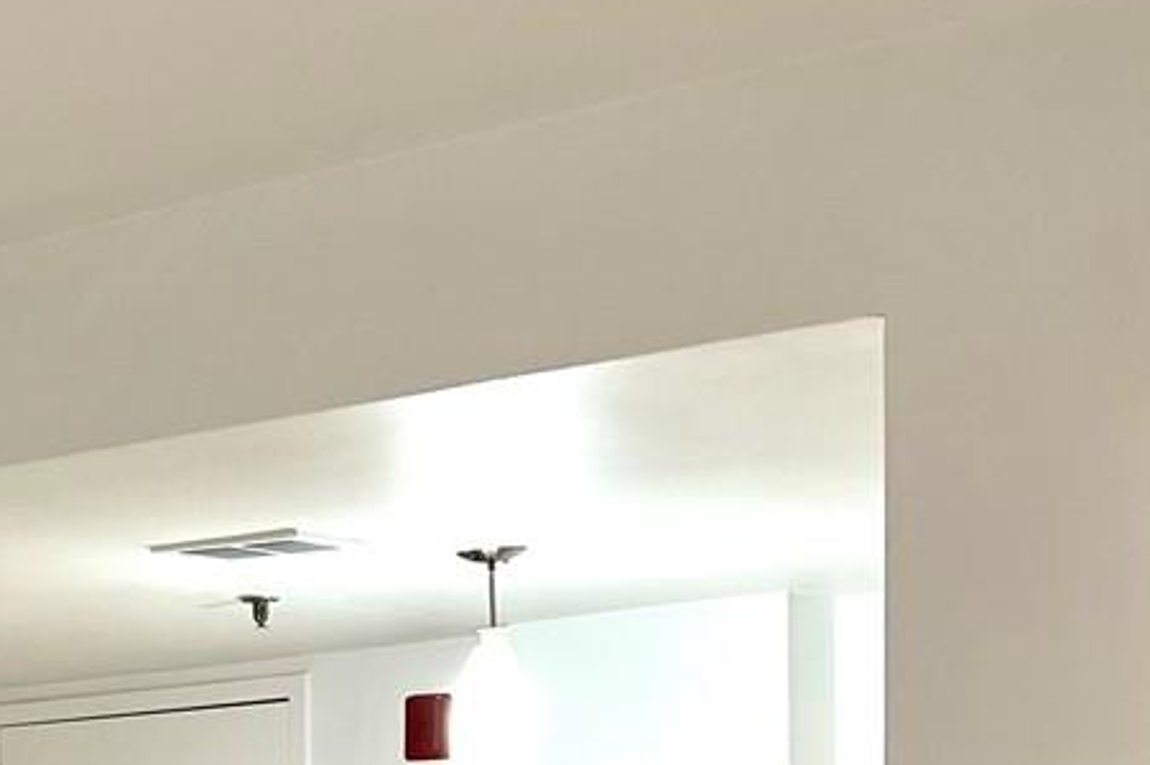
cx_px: 69
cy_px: 1130
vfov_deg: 13.4
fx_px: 3064
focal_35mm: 96
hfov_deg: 20.7
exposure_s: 1/120
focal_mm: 5.7
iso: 125
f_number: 1.5
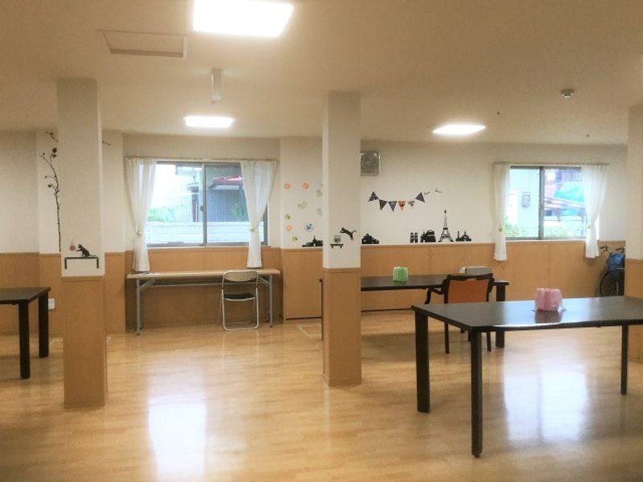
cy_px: 241
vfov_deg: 45.4
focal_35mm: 31
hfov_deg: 58.4
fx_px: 576
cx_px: 322
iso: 25
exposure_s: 1/30
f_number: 2.4
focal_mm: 3.3
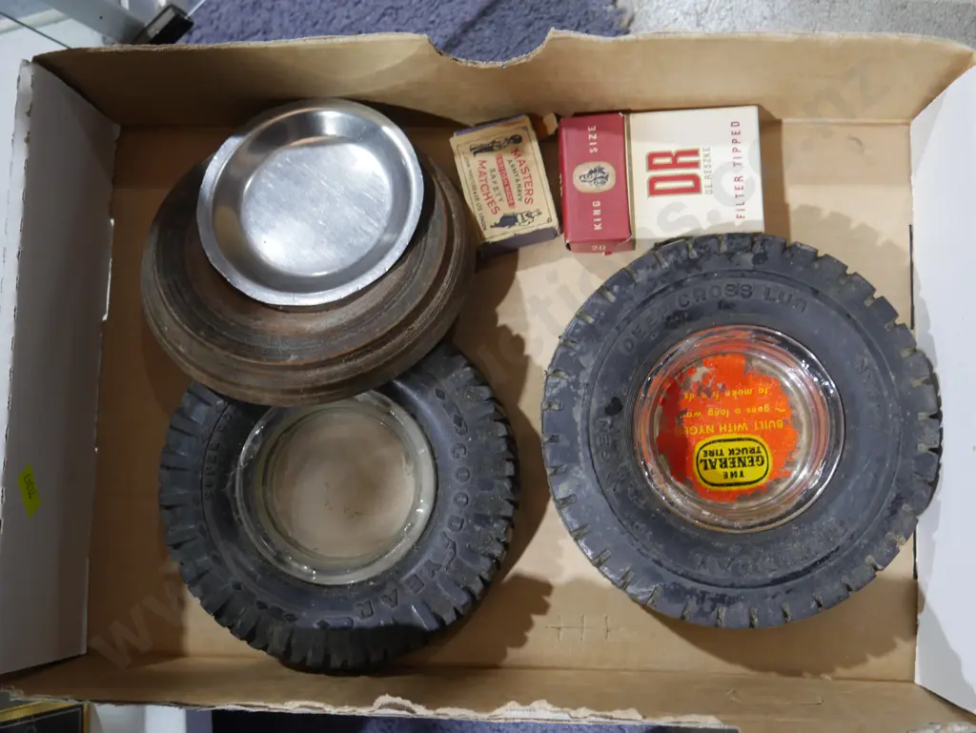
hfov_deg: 44.8
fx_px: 1185
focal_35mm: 42
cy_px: 366
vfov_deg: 34.4
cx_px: 488
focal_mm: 21
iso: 640
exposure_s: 1/60
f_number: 4.6
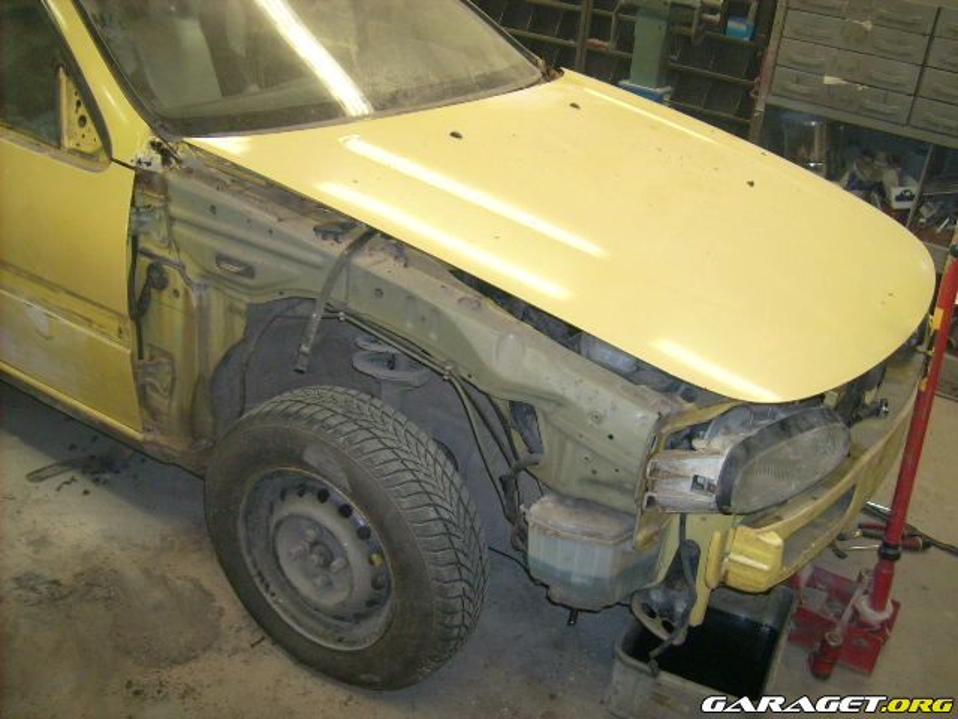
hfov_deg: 52.6
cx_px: 479
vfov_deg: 40.7
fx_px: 969
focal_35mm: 35
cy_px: 360
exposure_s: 1/60
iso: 100
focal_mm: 5.95
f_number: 2.8
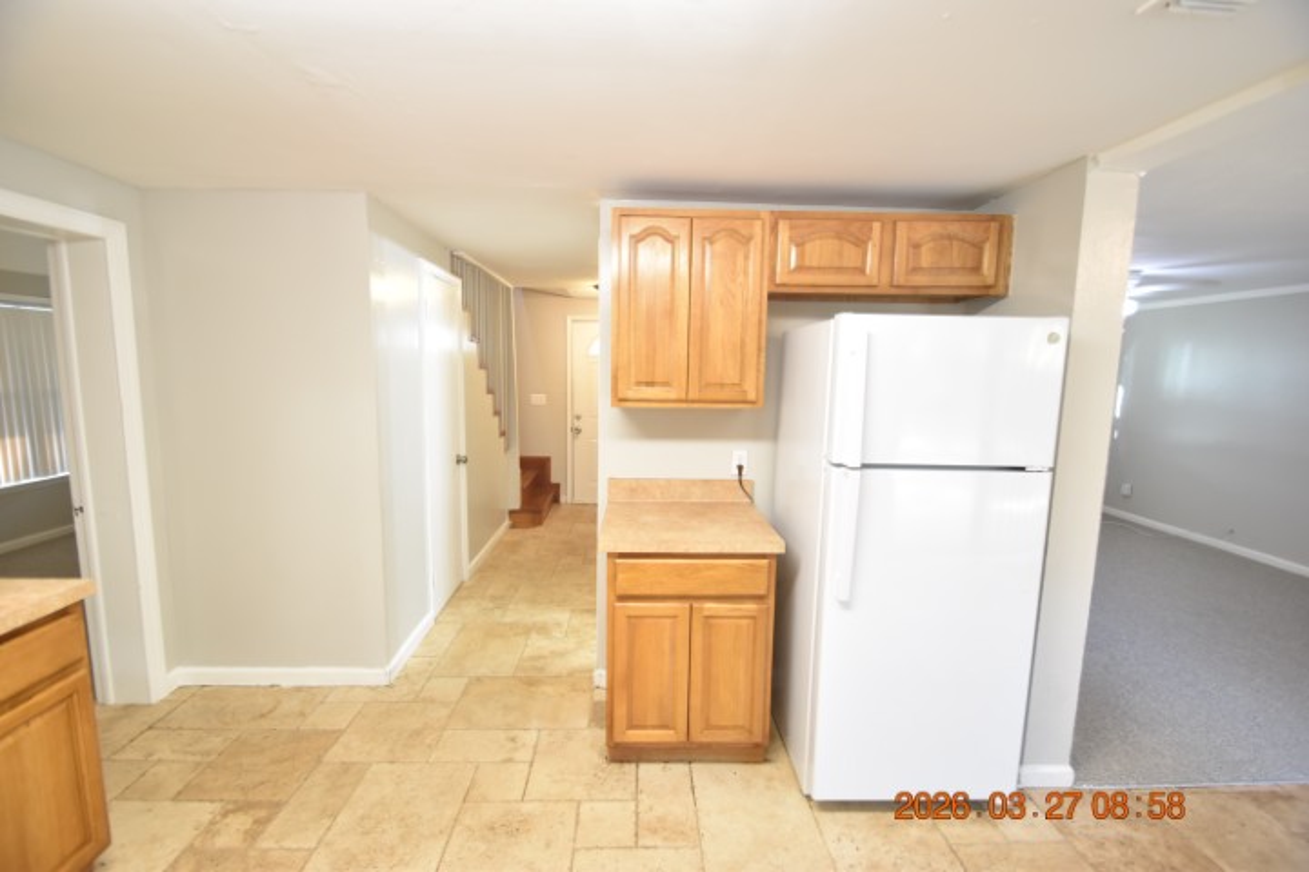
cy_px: 436
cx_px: 654
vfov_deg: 77.3
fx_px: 545
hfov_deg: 100.4
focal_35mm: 15
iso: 800
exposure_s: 1/20
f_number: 3.5
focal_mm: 10
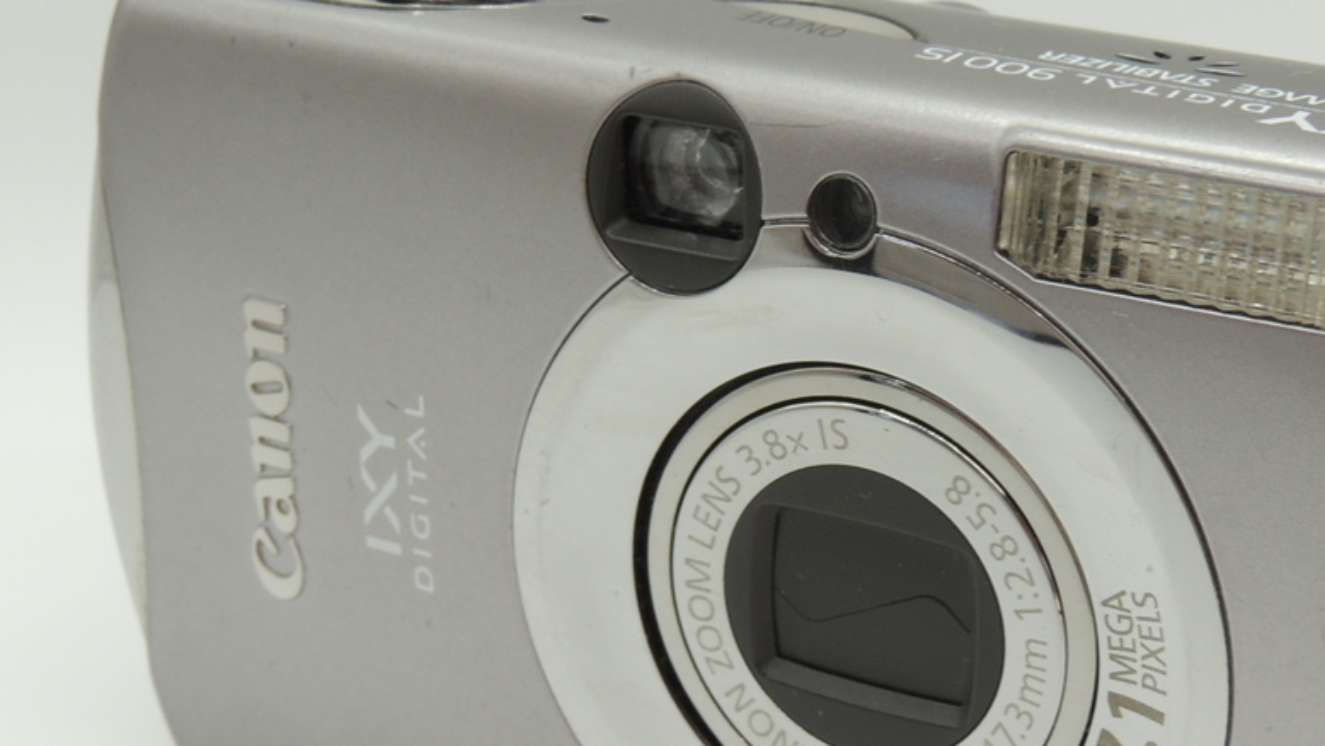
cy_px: 491
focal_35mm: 84
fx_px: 2952
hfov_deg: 25.2
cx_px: 826
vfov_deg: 14.4
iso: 100
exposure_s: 1/15
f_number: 5.7
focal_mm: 8.9
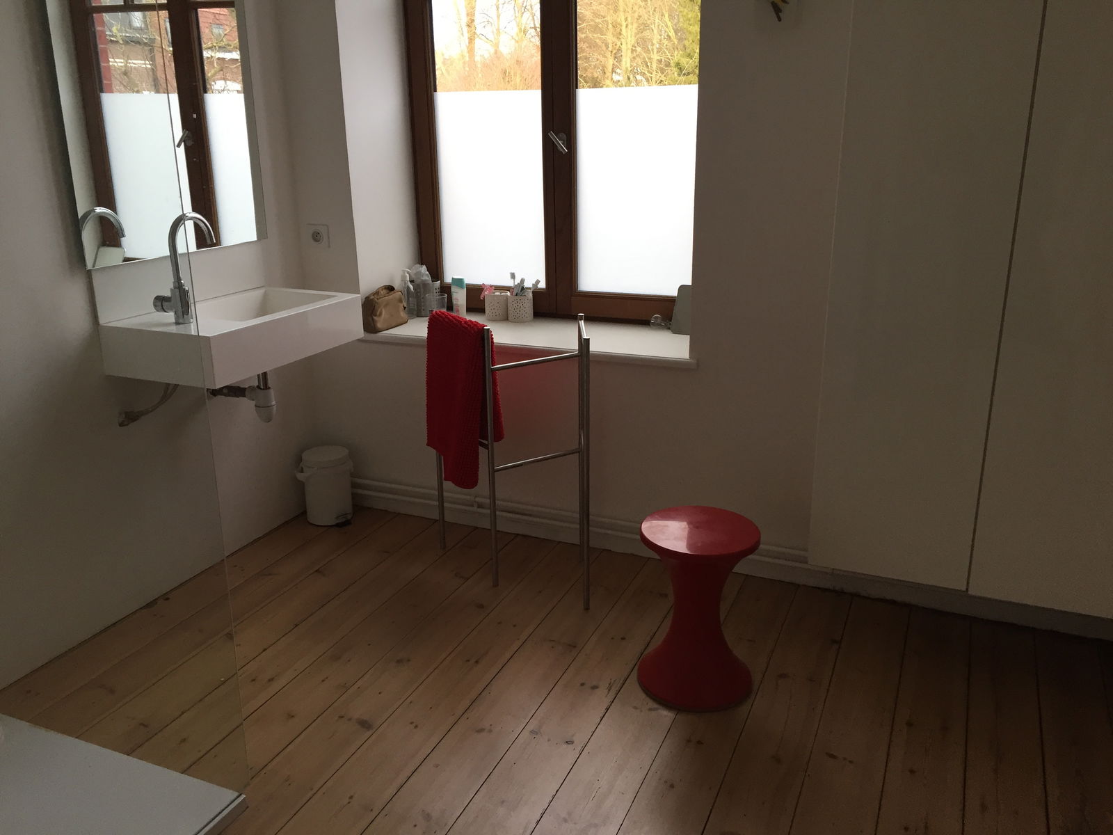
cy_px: 418
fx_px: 932
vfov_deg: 48.2
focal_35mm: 29
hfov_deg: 61.7
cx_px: 556
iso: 40
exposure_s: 1/33
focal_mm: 4.15
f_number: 2.2
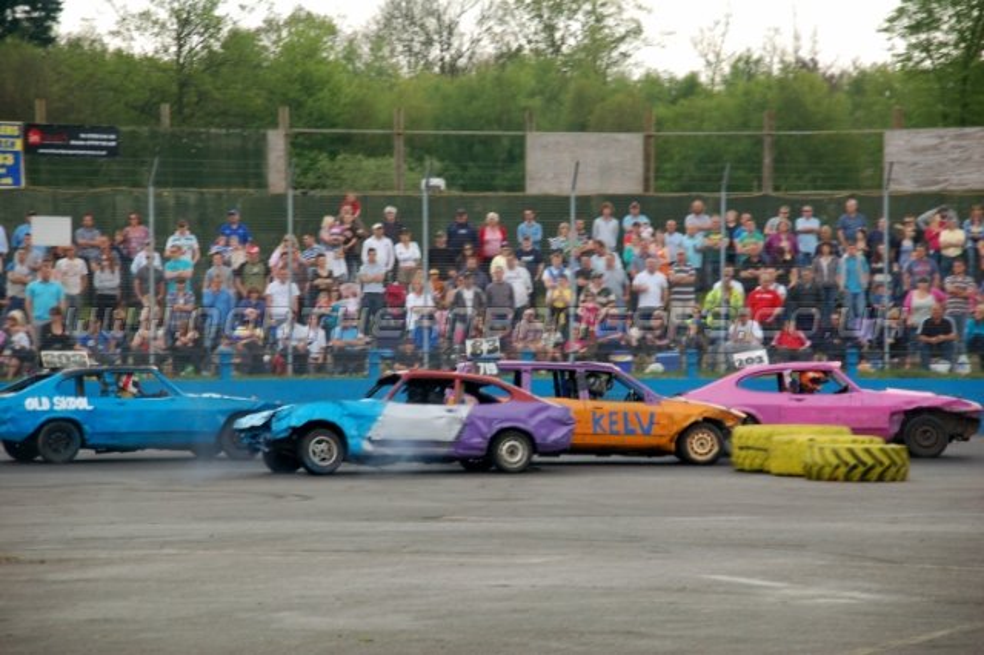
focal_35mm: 142
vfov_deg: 9.6
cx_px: 492
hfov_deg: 14.4
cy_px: 328
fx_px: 3893
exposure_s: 1/500
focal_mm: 95
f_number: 5.6
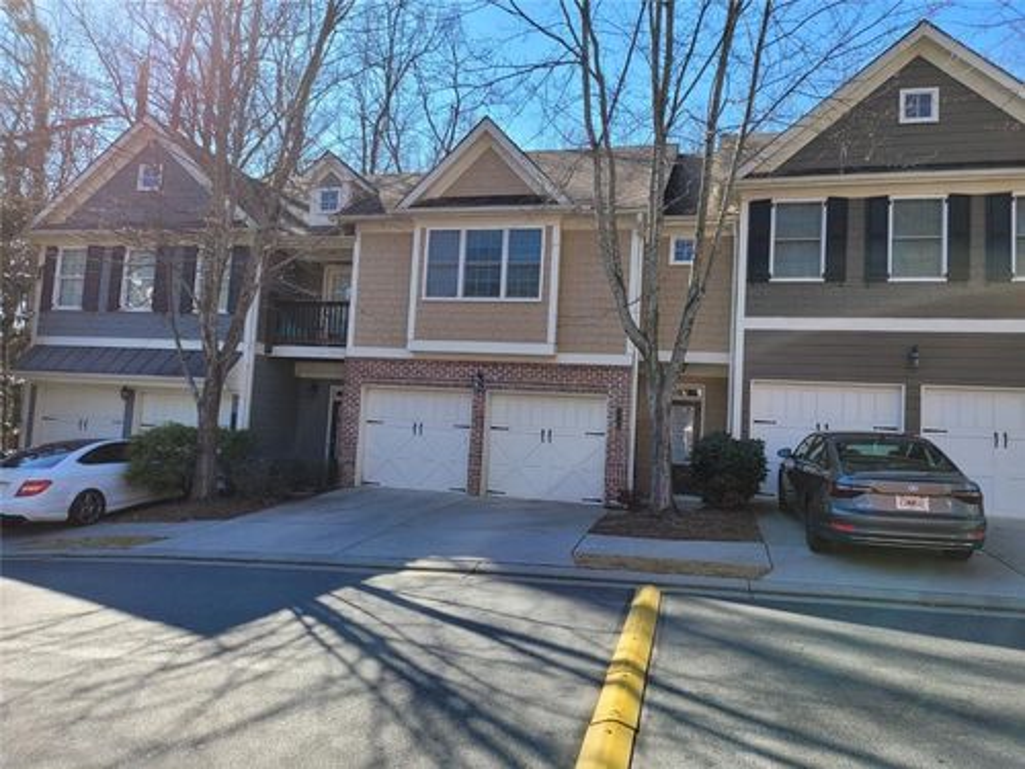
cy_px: 384
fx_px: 770
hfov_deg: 67.3
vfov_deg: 53.1
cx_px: 512
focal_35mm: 26
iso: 40
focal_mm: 5
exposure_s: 1/1038
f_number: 1.8
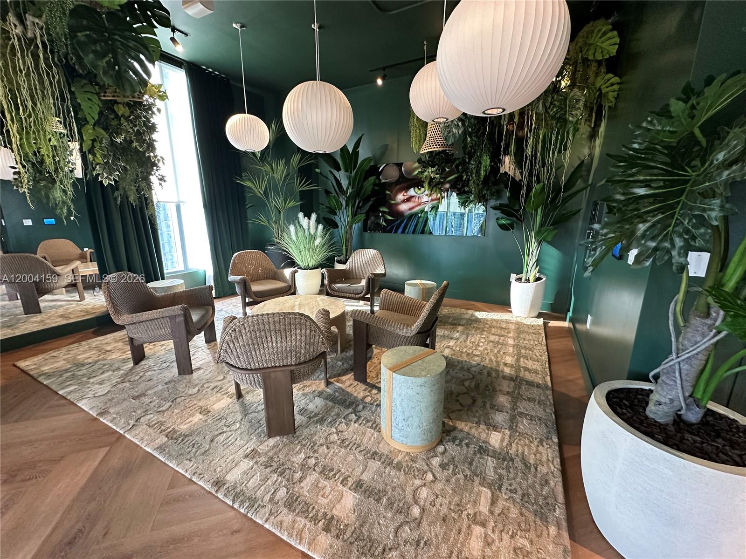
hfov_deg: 102.1
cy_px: 280
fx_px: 302
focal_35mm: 14
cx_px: 373
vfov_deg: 85.7
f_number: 2.2
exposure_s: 1/60
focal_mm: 2.22
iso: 400
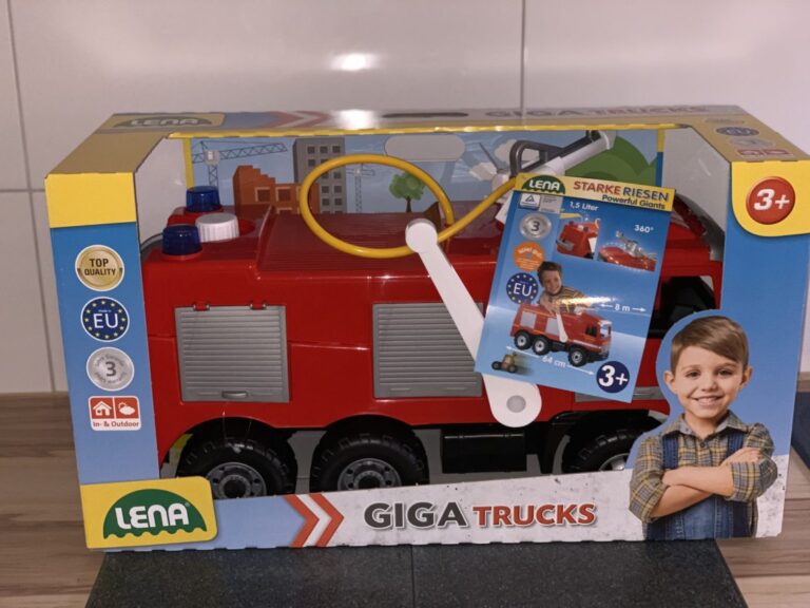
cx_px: 405
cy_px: 304
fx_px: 1217
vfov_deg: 28.0
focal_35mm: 52
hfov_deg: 36.8
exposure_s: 1/35
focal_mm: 6
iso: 125
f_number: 2.4
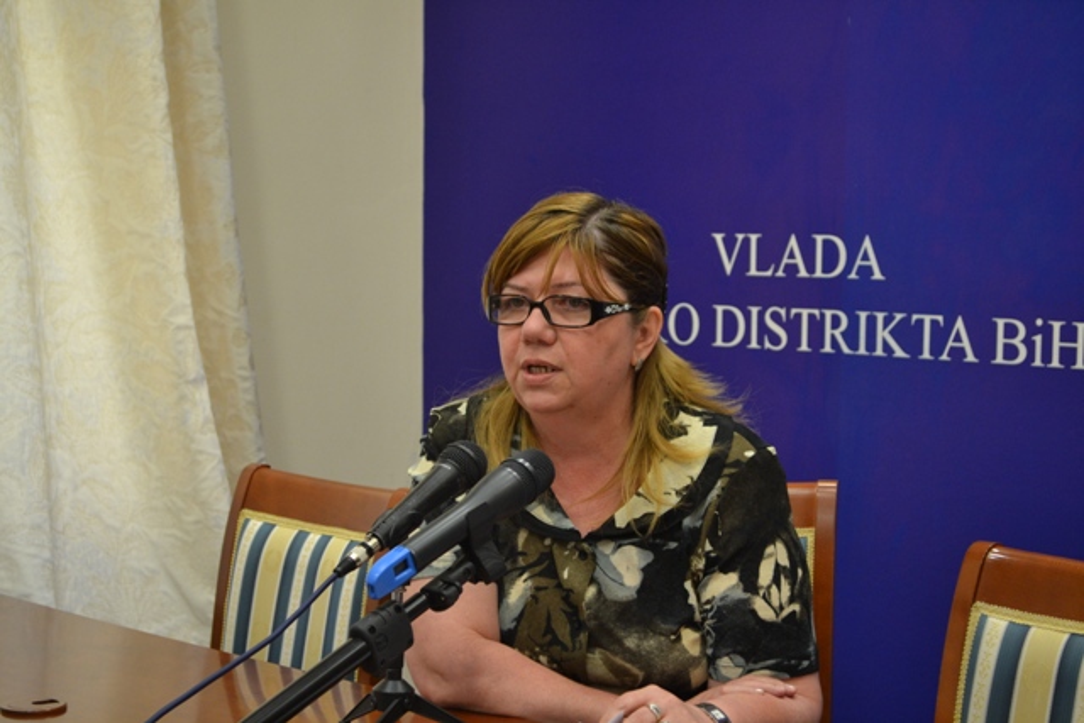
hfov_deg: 28.1
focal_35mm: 72
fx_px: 2168
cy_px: 362
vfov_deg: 18.9
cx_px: 542
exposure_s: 1/60
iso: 1000
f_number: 5.3
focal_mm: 48
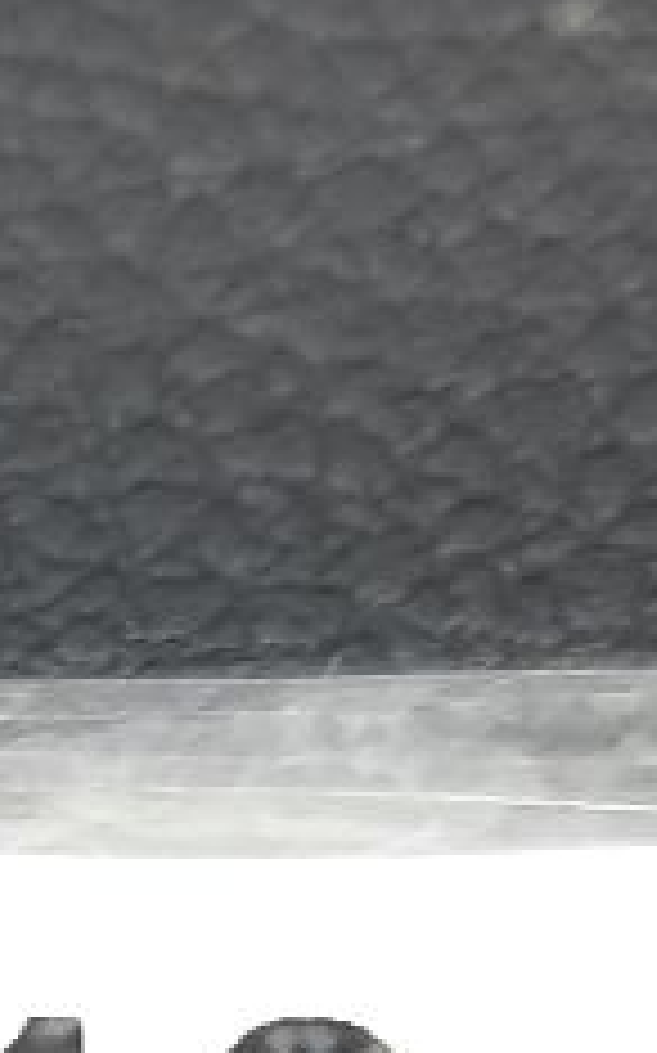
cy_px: 1408
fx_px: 3901
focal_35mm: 136
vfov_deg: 14.6
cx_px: -522
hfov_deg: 9.2
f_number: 2
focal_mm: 4.6
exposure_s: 1/50
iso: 125
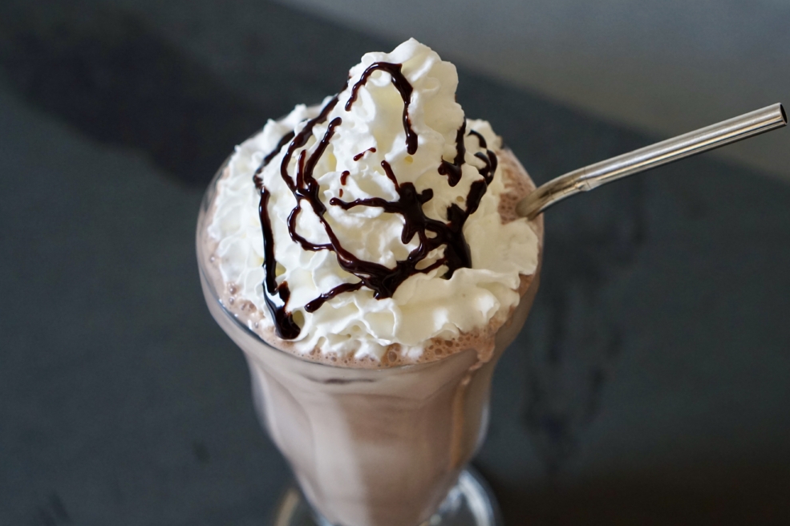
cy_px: 255
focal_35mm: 78
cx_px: 407
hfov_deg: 26.0
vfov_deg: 17.5
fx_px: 1711
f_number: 4
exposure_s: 1/80
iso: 1000
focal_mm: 50
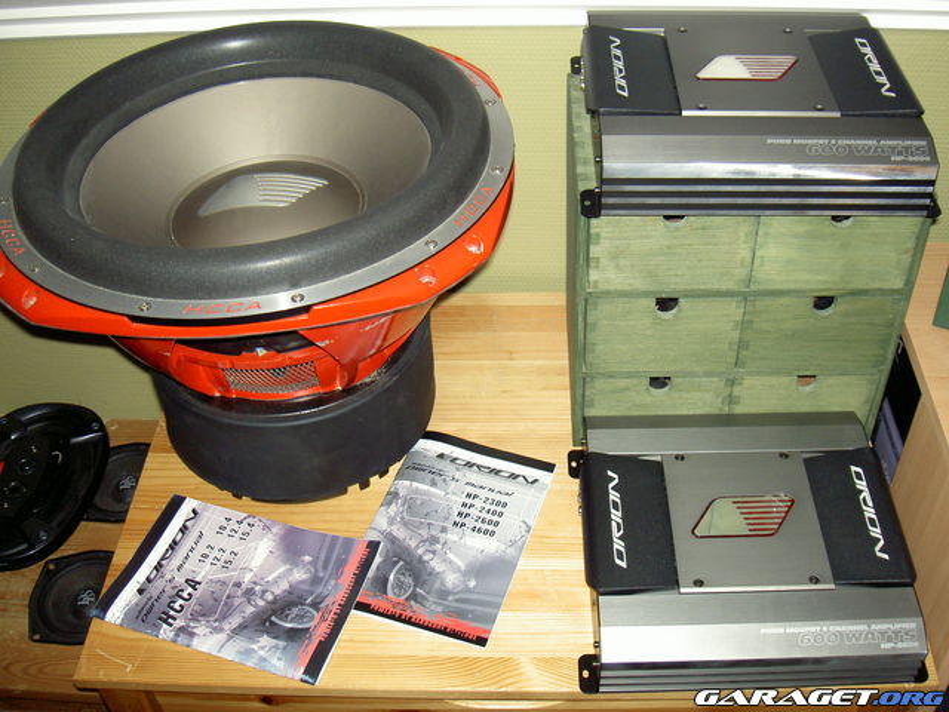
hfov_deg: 47.9
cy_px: 356
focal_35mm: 39
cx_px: 474
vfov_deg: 36.8
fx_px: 1069
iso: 200
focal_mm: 8
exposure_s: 1/60
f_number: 2.8
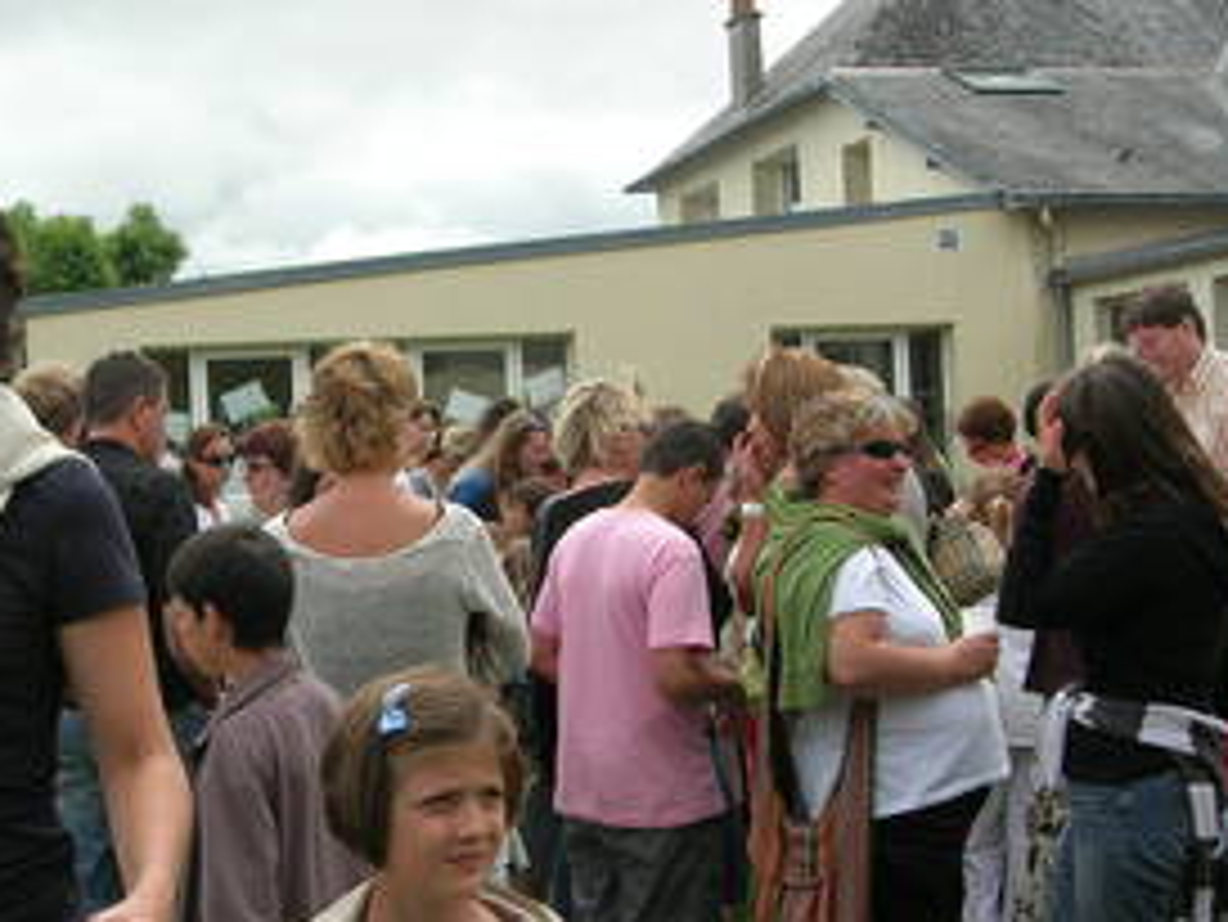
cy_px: 571
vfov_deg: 23.6
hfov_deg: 31.0
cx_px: 418
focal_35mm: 62
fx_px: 2200
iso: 64
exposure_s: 1/431
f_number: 4.8
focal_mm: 7.8
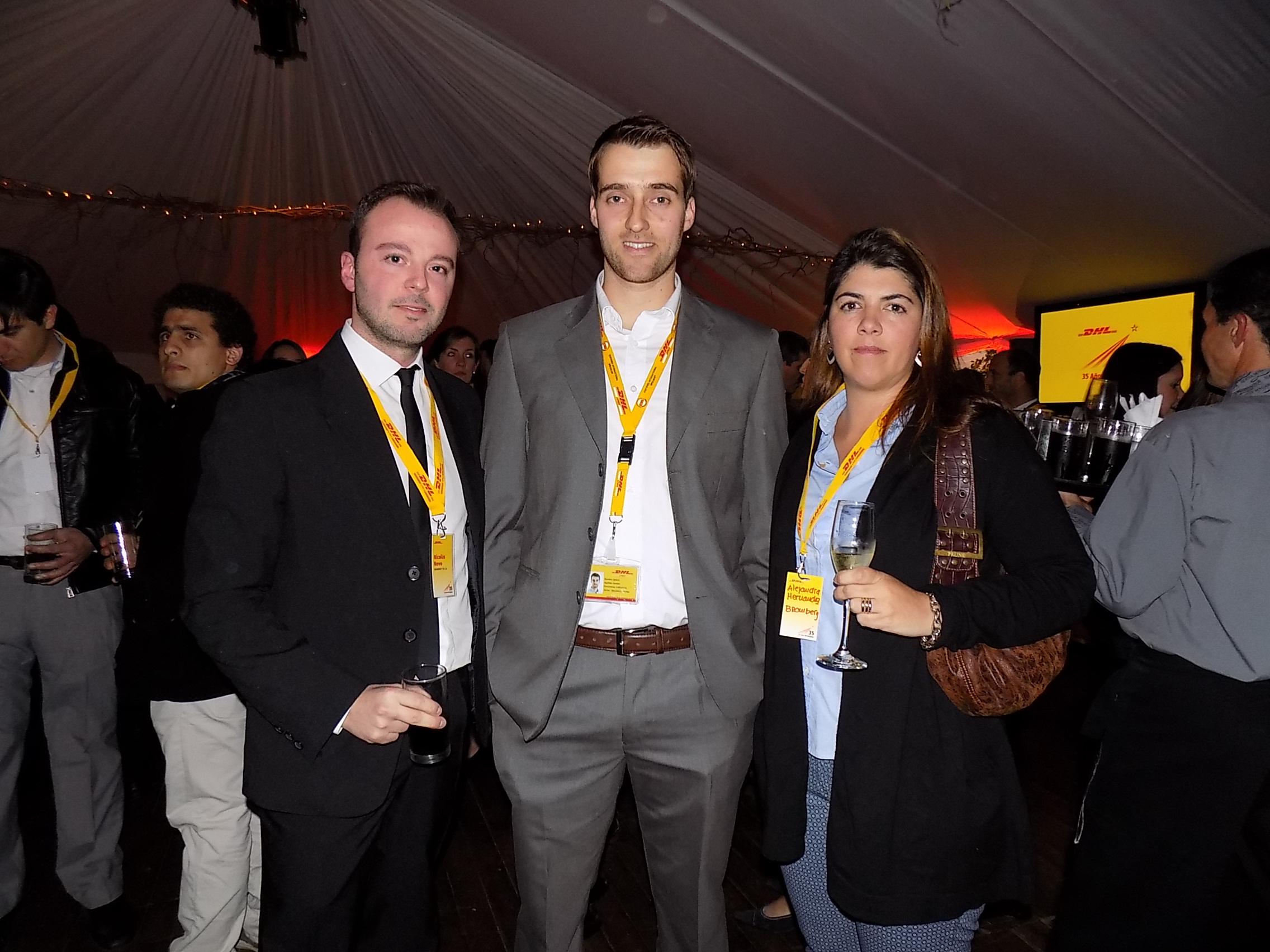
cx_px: 635
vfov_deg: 58.9
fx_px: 844
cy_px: 476
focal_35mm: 23
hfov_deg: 73.9
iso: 200
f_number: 3.1
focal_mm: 4
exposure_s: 1/30
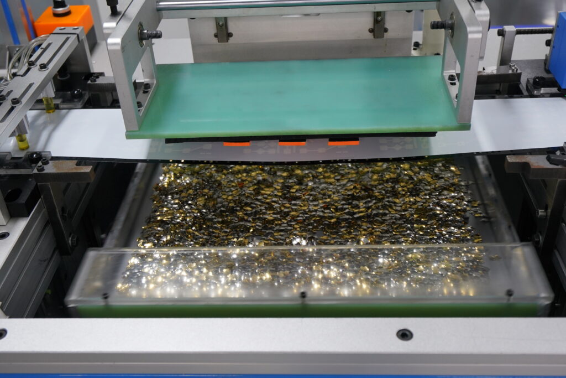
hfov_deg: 49.5
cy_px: 189
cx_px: 283
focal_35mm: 39
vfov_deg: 34.2
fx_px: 613
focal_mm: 26
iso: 800
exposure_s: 1/100
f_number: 4
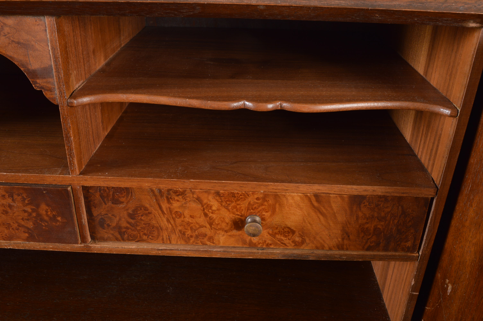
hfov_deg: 57.3
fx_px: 442
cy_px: 160
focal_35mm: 33
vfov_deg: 39.9
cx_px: 242
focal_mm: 22
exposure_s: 1/125
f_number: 14
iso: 200
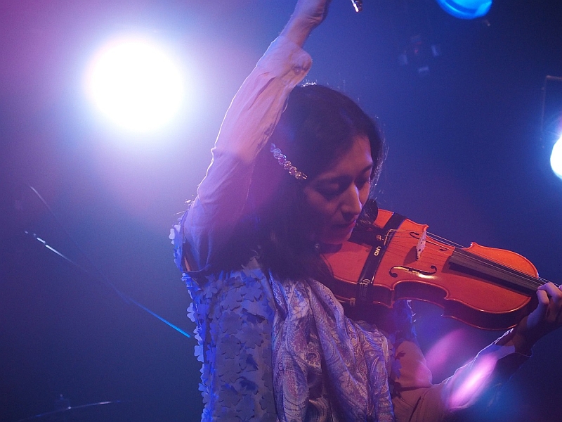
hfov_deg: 15.9
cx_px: 281
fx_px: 2013
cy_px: 211
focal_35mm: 124
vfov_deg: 12.0
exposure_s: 1/60
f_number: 2.8
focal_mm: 26.2
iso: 500
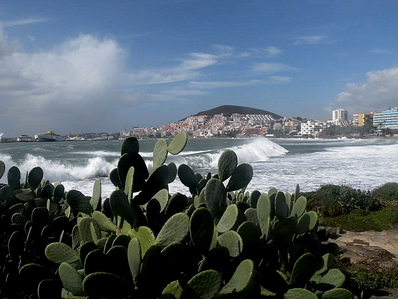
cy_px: 150
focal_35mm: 33
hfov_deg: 55.4
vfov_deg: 42.9
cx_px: 199
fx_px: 379
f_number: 7.1
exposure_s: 1/345
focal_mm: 5.8
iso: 64
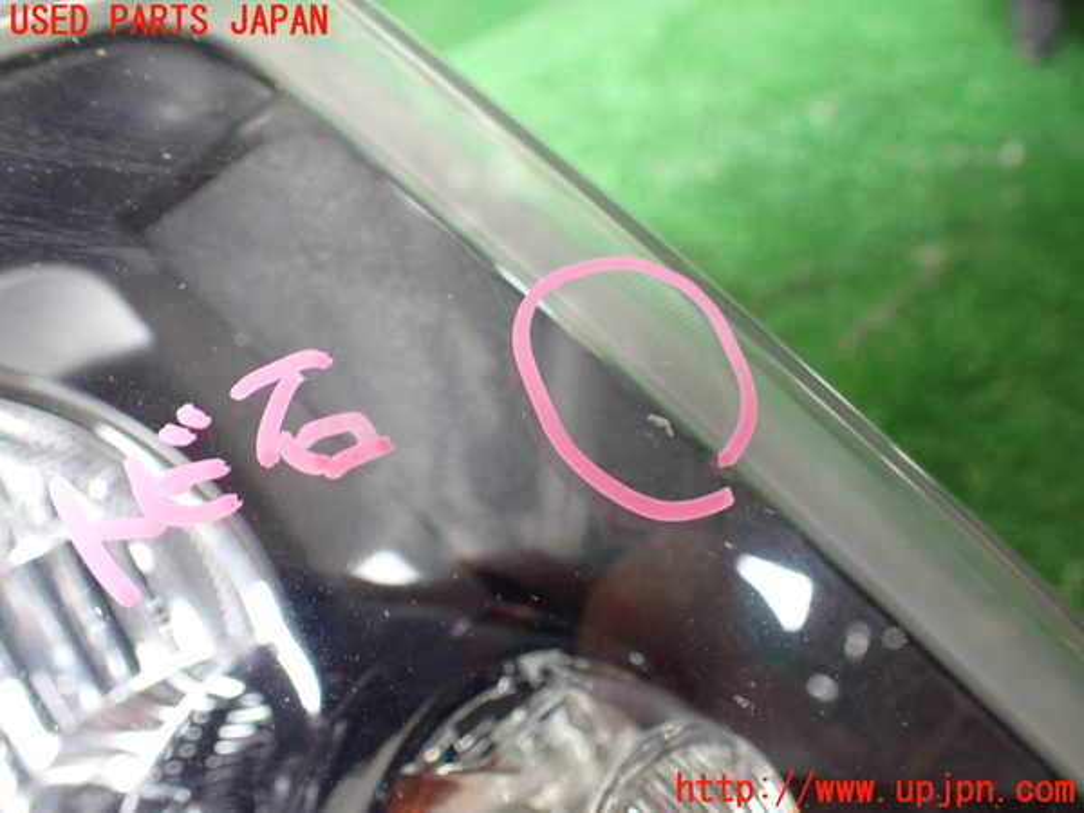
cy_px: 406
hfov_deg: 60.0
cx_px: 542
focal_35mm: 30
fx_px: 939
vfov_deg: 46.8
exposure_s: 1/50
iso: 800
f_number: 2.3
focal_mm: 5.4
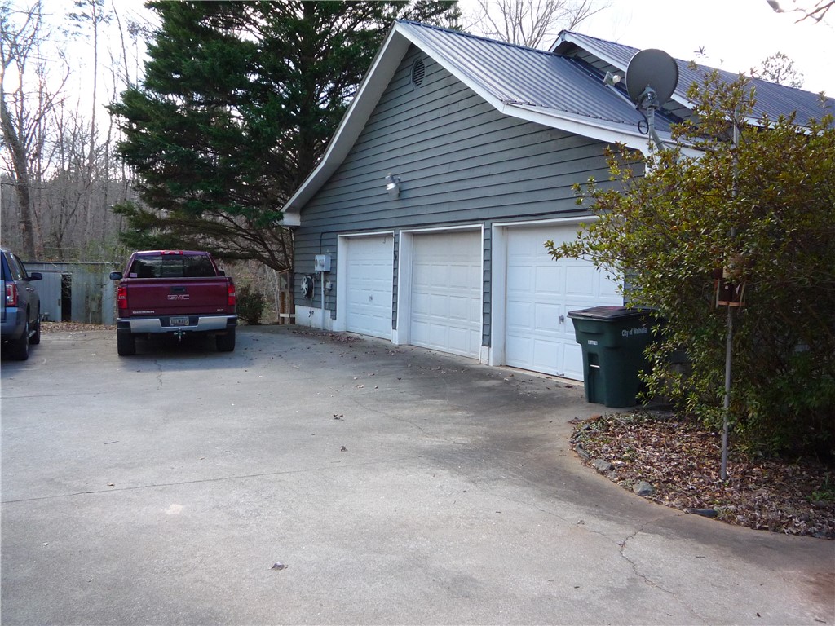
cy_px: 313
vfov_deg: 46.8
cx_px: 418
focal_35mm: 30
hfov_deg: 60.0
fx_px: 724
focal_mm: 5.2
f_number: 3.5
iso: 200
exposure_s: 1/200
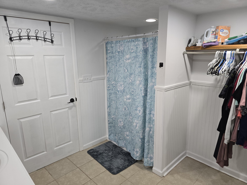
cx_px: 124
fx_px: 164
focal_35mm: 23
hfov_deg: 73.9
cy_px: 92
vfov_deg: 58.9
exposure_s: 1/120
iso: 200
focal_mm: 6.3
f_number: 1.7
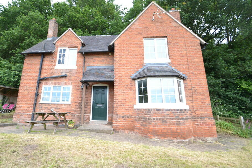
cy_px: 76
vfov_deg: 70.3
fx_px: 119
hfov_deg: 93.0
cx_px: 115
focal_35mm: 17
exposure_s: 1/125
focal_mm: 10
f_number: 5.6
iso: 110
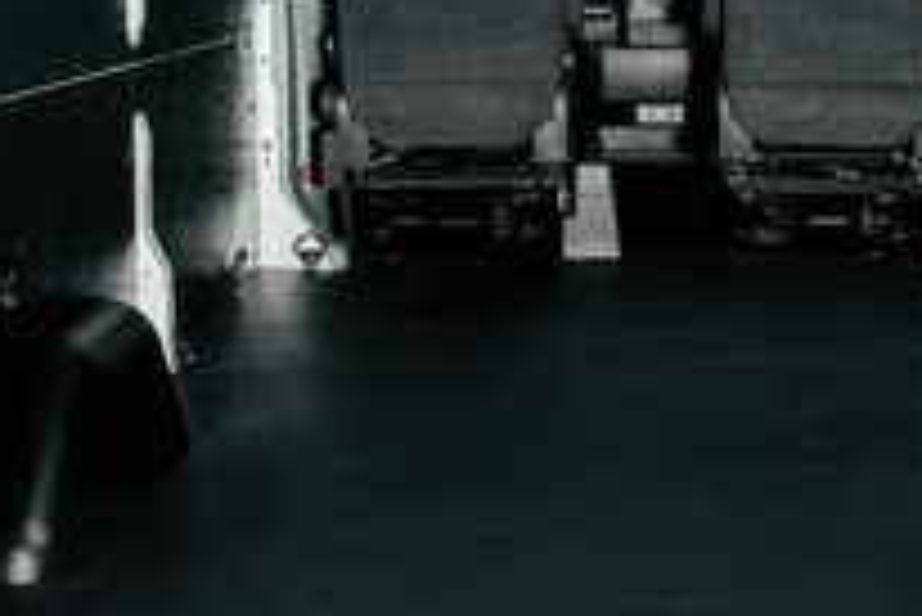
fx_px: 2563
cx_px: 621
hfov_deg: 20.3
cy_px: 74
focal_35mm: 100
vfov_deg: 13.6
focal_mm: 32
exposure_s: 2
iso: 100
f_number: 8
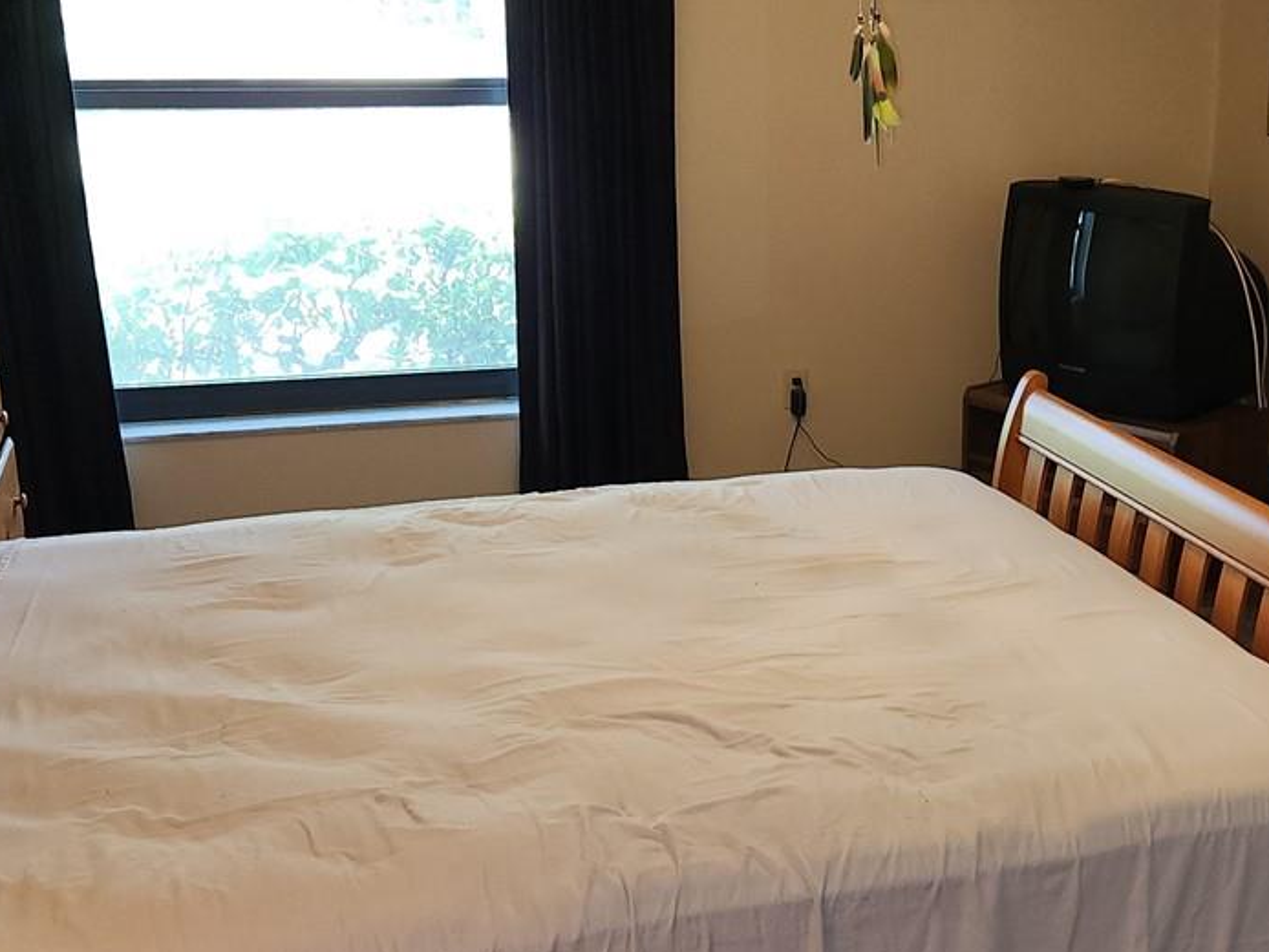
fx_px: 1944
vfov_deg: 27.5
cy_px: 481
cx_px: 858
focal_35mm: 53
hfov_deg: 35.8
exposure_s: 1/30
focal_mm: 5.4
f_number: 1.8
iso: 100
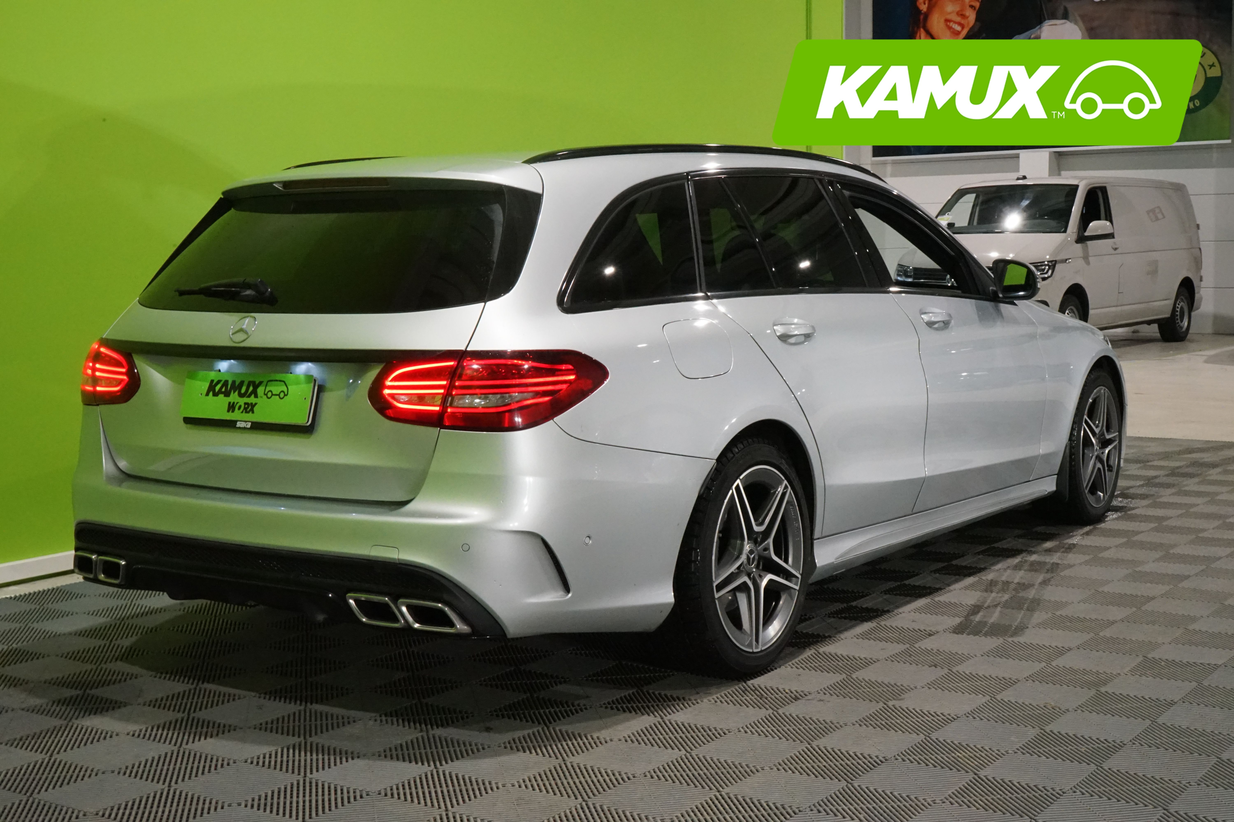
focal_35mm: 45
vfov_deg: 29.9
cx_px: 617
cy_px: 411
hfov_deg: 43.6
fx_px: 1542
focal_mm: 45
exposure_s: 1/20
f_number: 29
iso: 6400
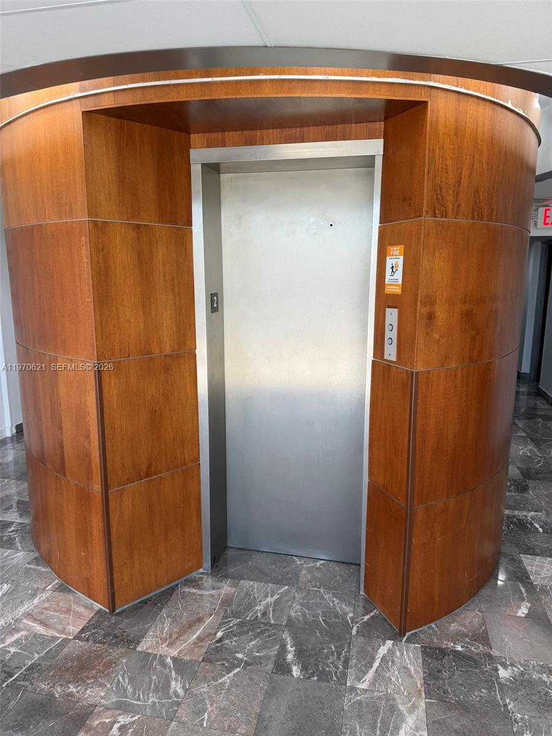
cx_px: 276
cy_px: 368
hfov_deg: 56.8
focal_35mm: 24
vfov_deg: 71.6
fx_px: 510
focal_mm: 6.76
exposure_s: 1/120
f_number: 1.78
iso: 100
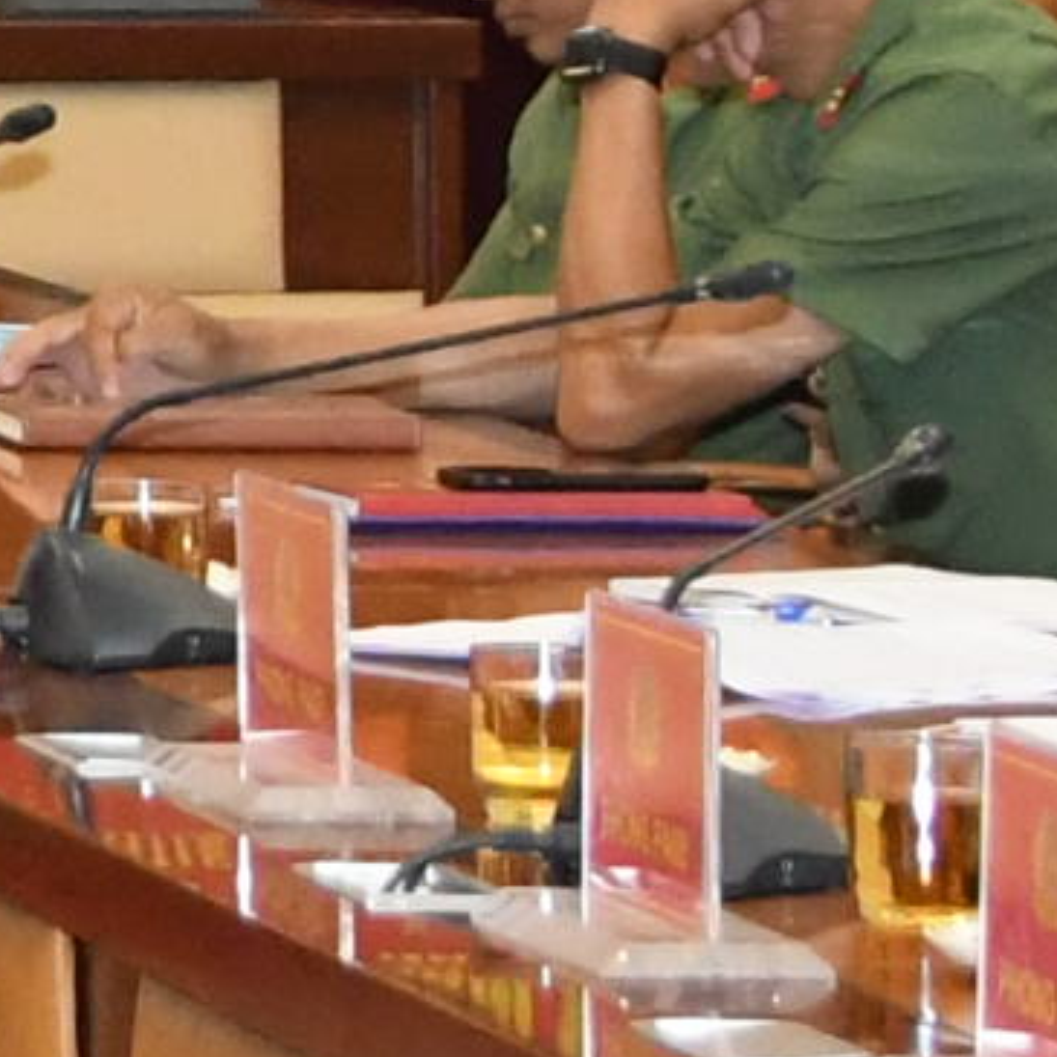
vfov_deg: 4.3
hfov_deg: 4.1
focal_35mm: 408
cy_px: -782
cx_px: -2844
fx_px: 14095
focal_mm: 28
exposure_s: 1/200
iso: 2500
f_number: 4
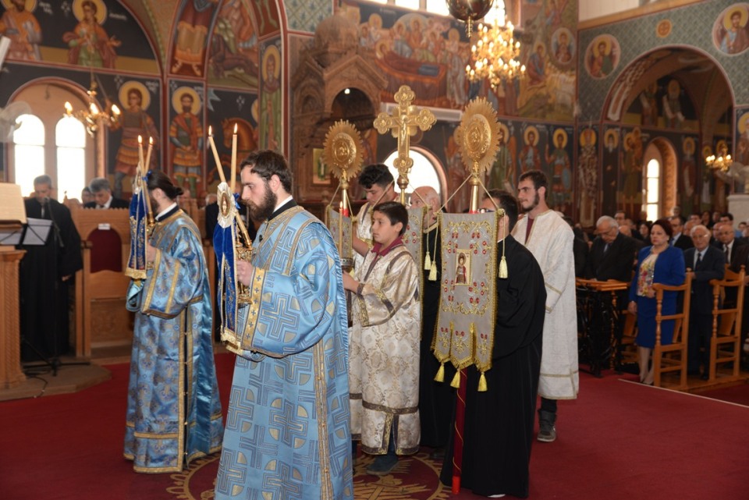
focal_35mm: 38
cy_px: 250
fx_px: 791
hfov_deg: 50.7
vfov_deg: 35.1
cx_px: 374
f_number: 4
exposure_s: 1/80
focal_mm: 38
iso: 400
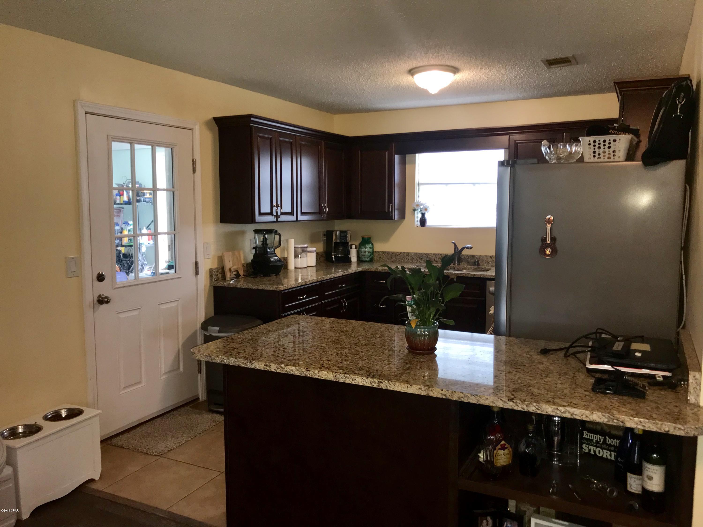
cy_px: 264
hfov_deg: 63.4
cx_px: 352
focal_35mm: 28
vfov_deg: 49.7
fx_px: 569
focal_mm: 3.99
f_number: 1.8
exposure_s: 1/30
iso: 50
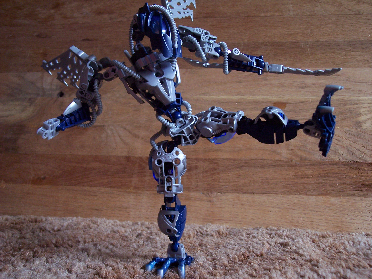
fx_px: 419
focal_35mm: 39
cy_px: 140
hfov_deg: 47.9
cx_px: 186
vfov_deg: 36.8
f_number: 3.4
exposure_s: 1/8
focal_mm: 8
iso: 200
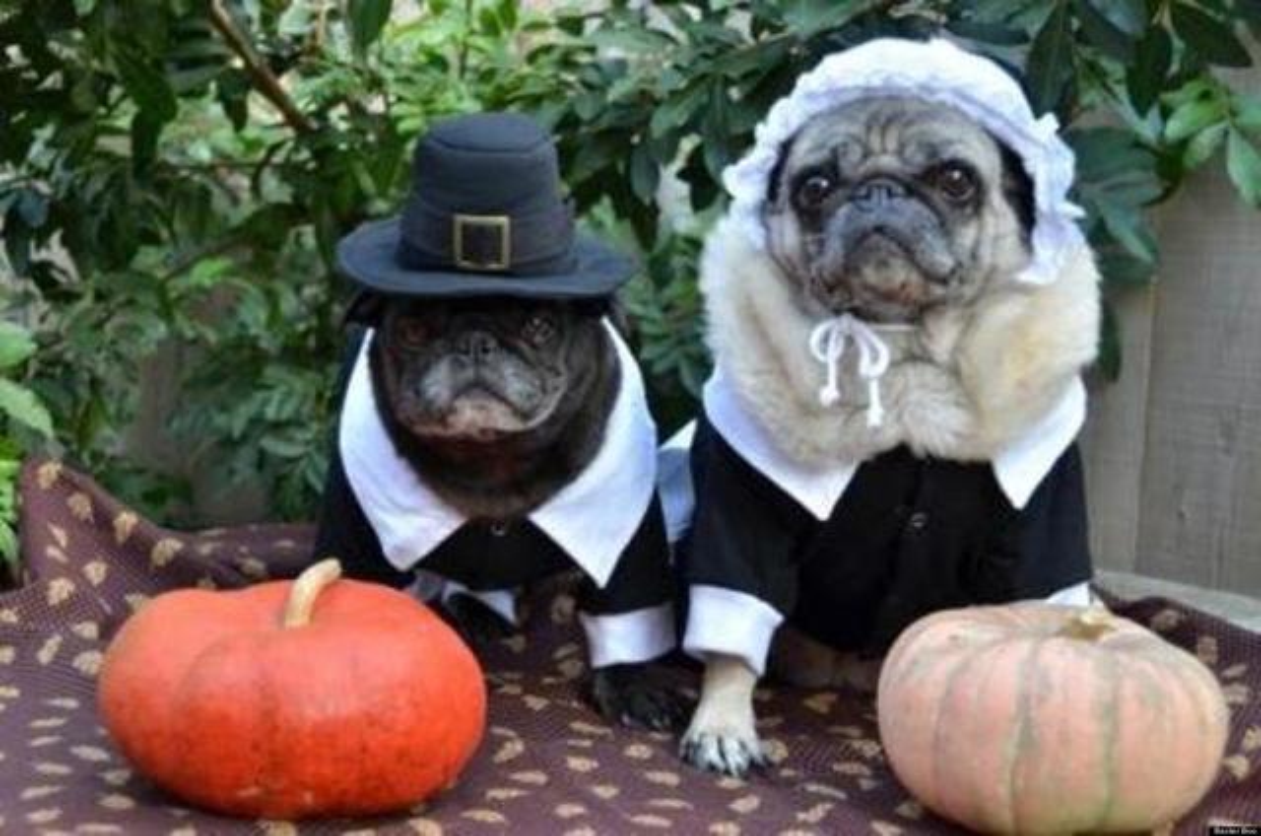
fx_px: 2307
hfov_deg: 30.6
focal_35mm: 66
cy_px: 418
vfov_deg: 20.5
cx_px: 630
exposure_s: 1/40
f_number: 4.5
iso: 200
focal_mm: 44
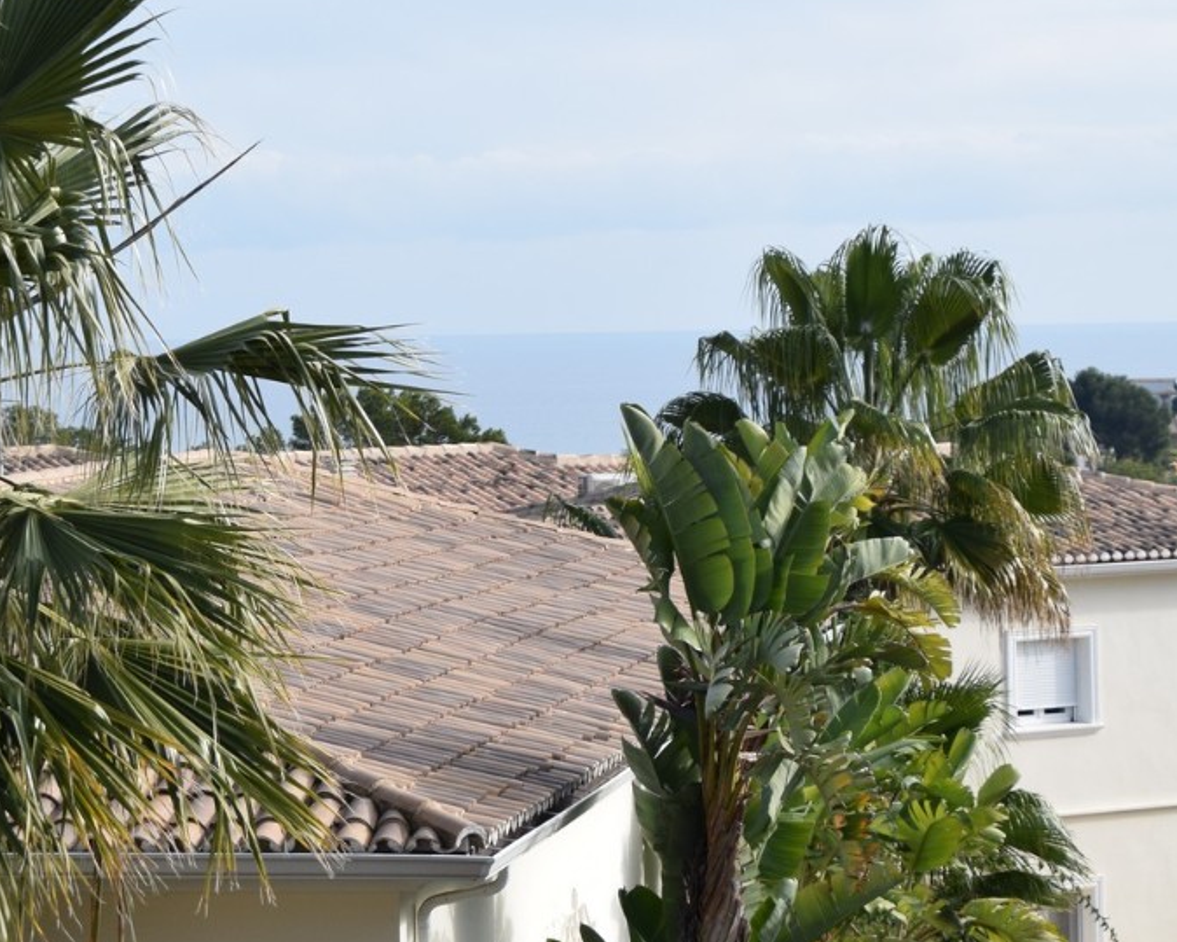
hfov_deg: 13.1
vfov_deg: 10.5
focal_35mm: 147
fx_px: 5120
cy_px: 460
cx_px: 470
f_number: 9
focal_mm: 44
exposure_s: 1/320
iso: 200
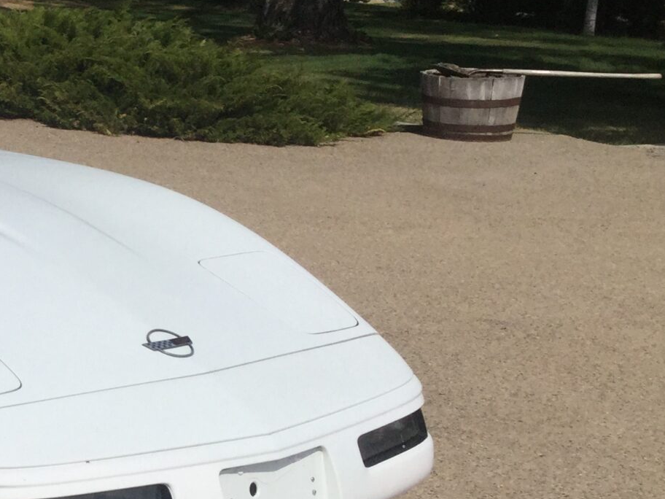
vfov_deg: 17.0
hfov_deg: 20.5
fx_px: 1671
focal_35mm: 87
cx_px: -200
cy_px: 248
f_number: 2.4
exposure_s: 1/4525
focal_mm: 3.3
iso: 25
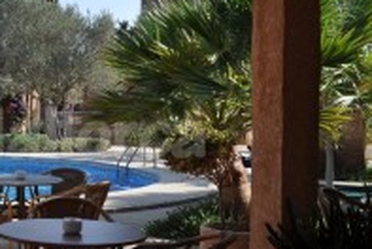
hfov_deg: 25.6
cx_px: -83
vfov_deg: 19.5
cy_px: 116
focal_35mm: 70
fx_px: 724
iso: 200
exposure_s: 1/400
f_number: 8
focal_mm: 18
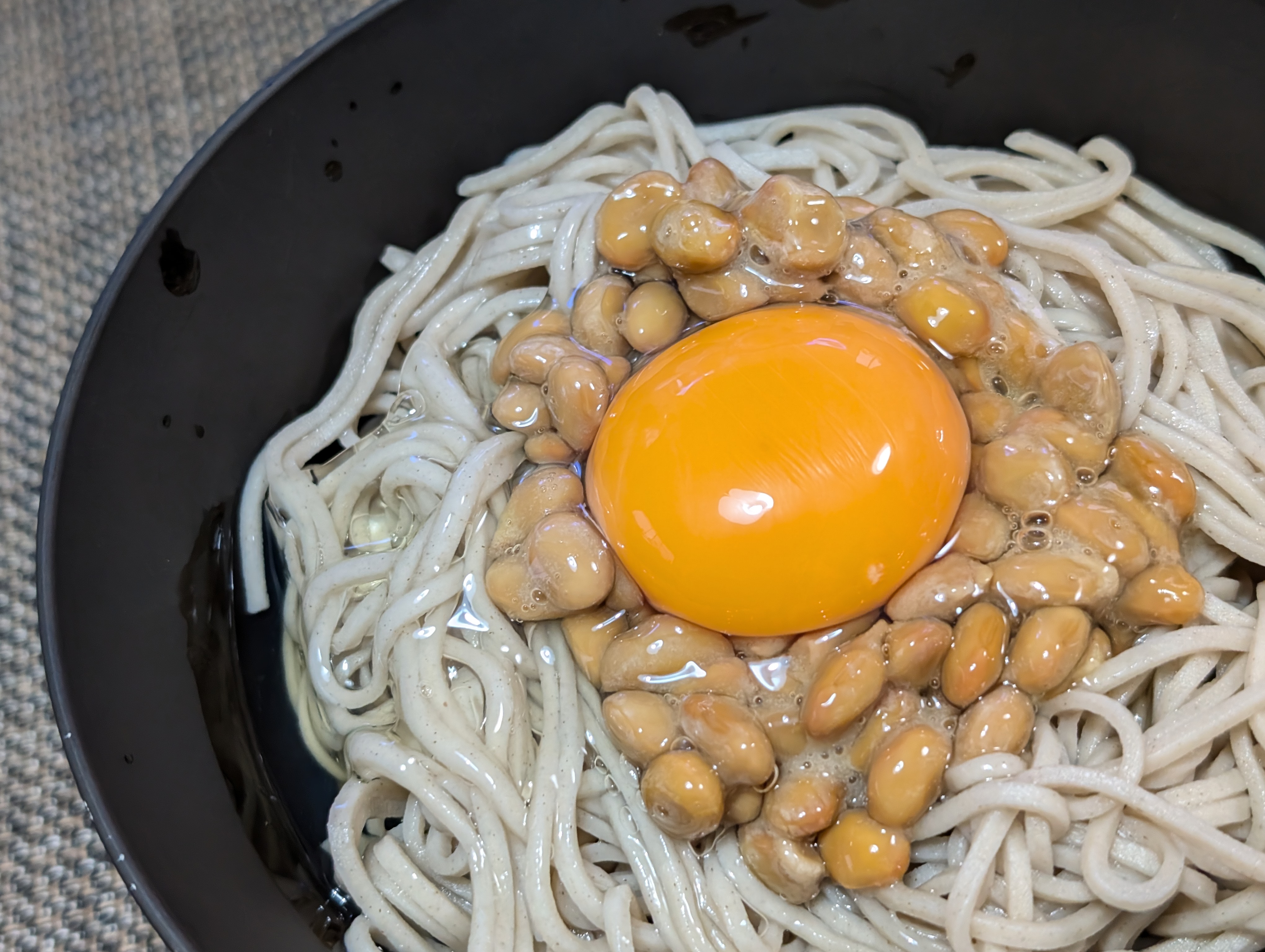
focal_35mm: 49
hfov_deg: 38.9
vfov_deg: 29.7
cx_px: 632
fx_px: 1793
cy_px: 476
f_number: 1.68
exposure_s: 1/34.1
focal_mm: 6.9
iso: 348
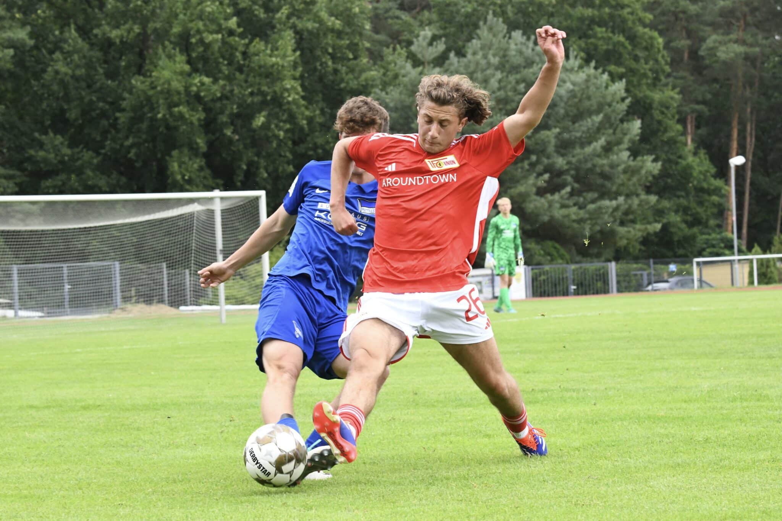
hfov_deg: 17.1
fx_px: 2606
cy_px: 260
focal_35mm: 120
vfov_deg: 11.4
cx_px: 391
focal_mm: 120
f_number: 10
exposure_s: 1/1600
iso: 4000
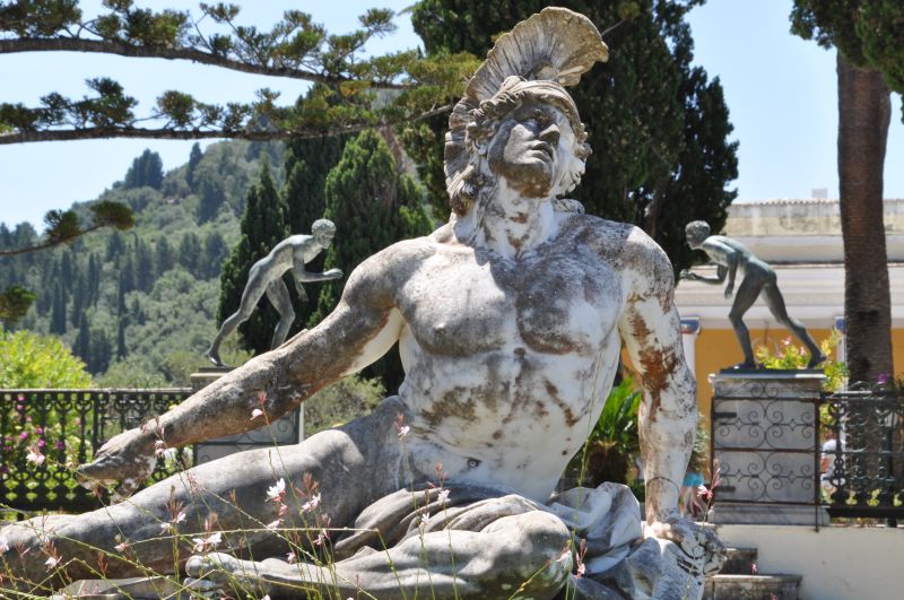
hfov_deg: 19.5
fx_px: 2633
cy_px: 300
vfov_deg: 13.0
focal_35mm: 105
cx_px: 452
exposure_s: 1/250
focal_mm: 70
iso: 640
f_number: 16
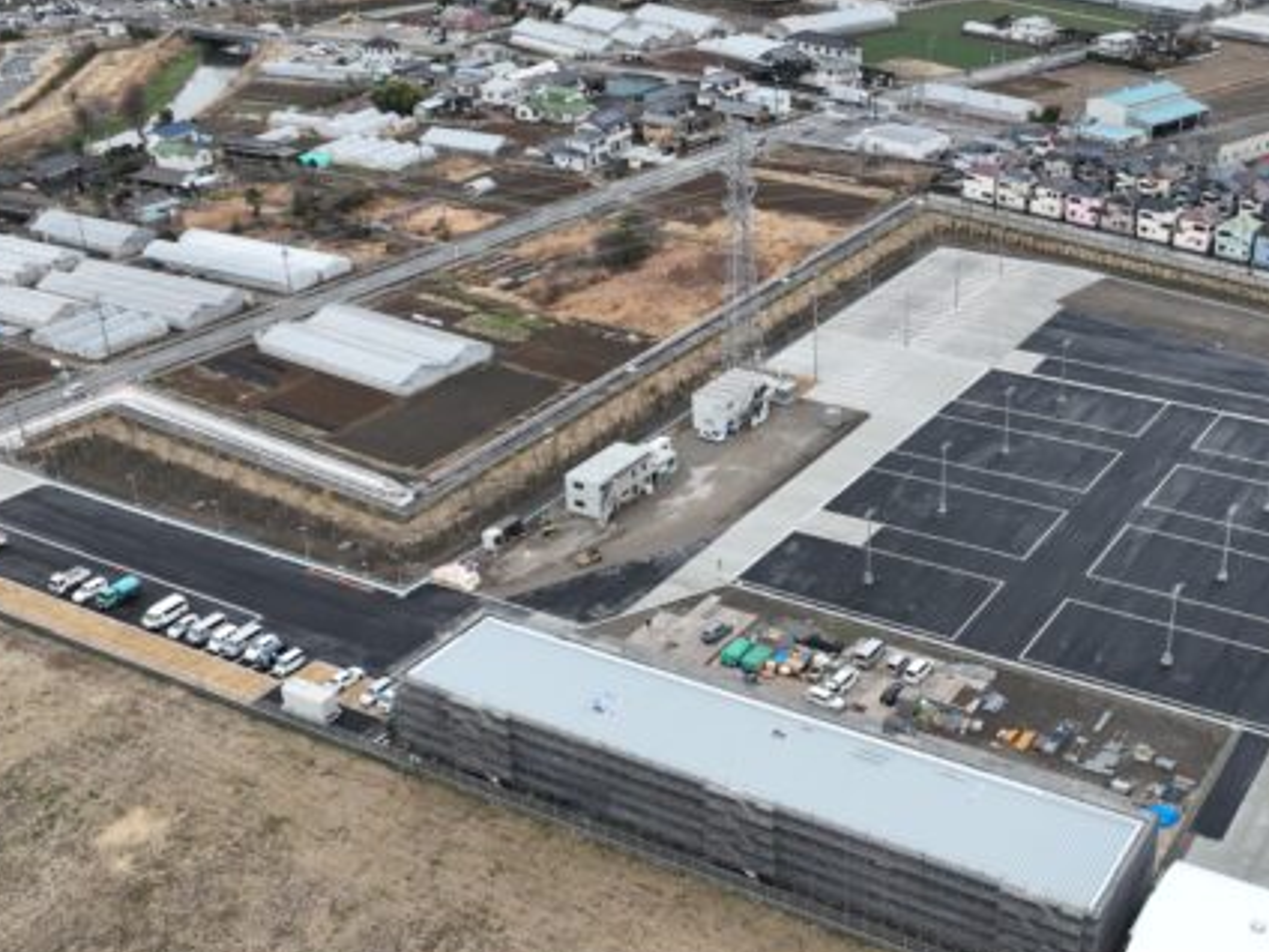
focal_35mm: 43
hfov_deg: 43.2
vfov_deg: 33.5
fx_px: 1576
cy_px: 555
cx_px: 853
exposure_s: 1/1250
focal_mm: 12.29
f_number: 2.8
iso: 100
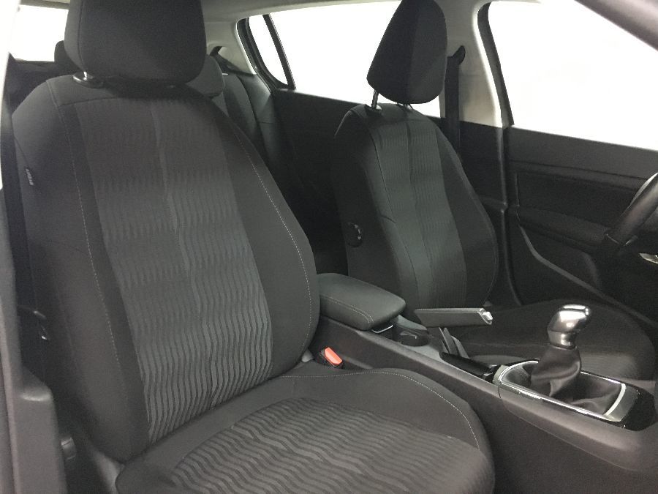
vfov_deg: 48.2
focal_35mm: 29
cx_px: 329
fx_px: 551
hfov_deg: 61.7
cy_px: 247
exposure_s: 1/17
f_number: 2.2
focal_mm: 4.15
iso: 250
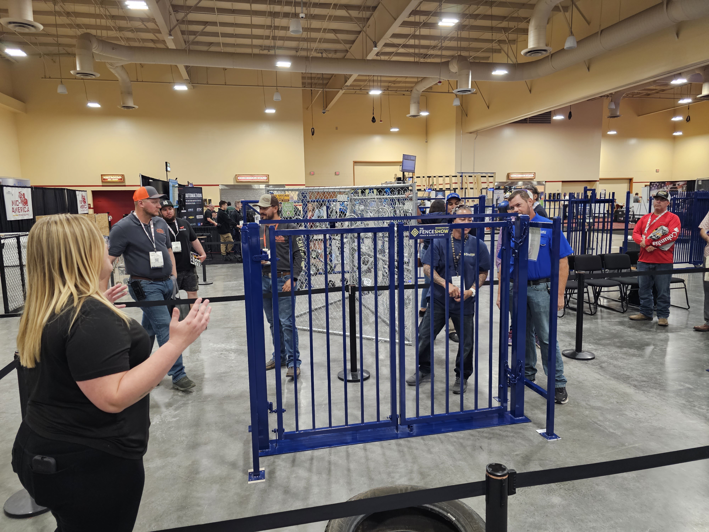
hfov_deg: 73.9
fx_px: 471
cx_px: 354
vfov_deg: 58.9
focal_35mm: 23
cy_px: 266
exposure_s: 1/120
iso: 500
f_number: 1.7
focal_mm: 6.3
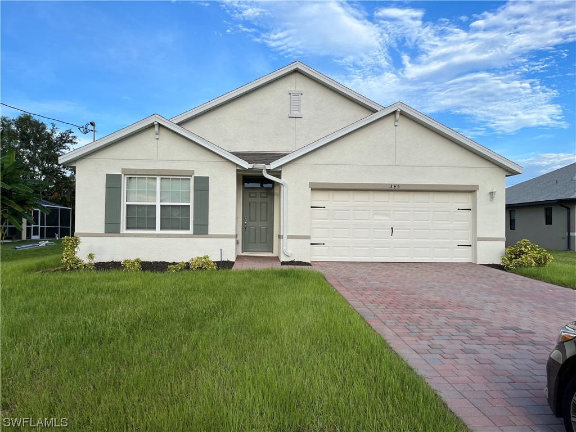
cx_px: 288
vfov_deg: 53.1
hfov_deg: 67.3
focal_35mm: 26
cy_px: 216
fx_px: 433
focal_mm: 5.1
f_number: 1.6
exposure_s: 1/1776
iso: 50
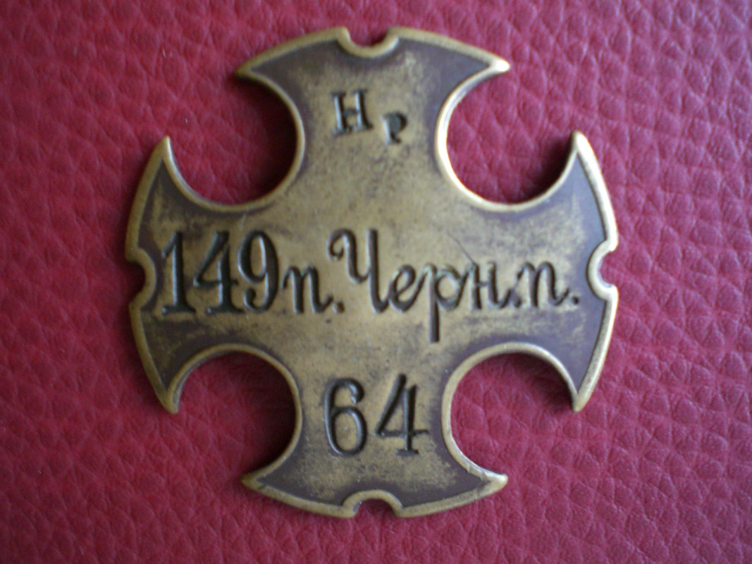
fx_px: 825
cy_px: 282
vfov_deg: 37.7
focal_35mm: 38
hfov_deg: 49.0
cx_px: 376
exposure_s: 1/15
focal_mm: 6.3
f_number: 3.1
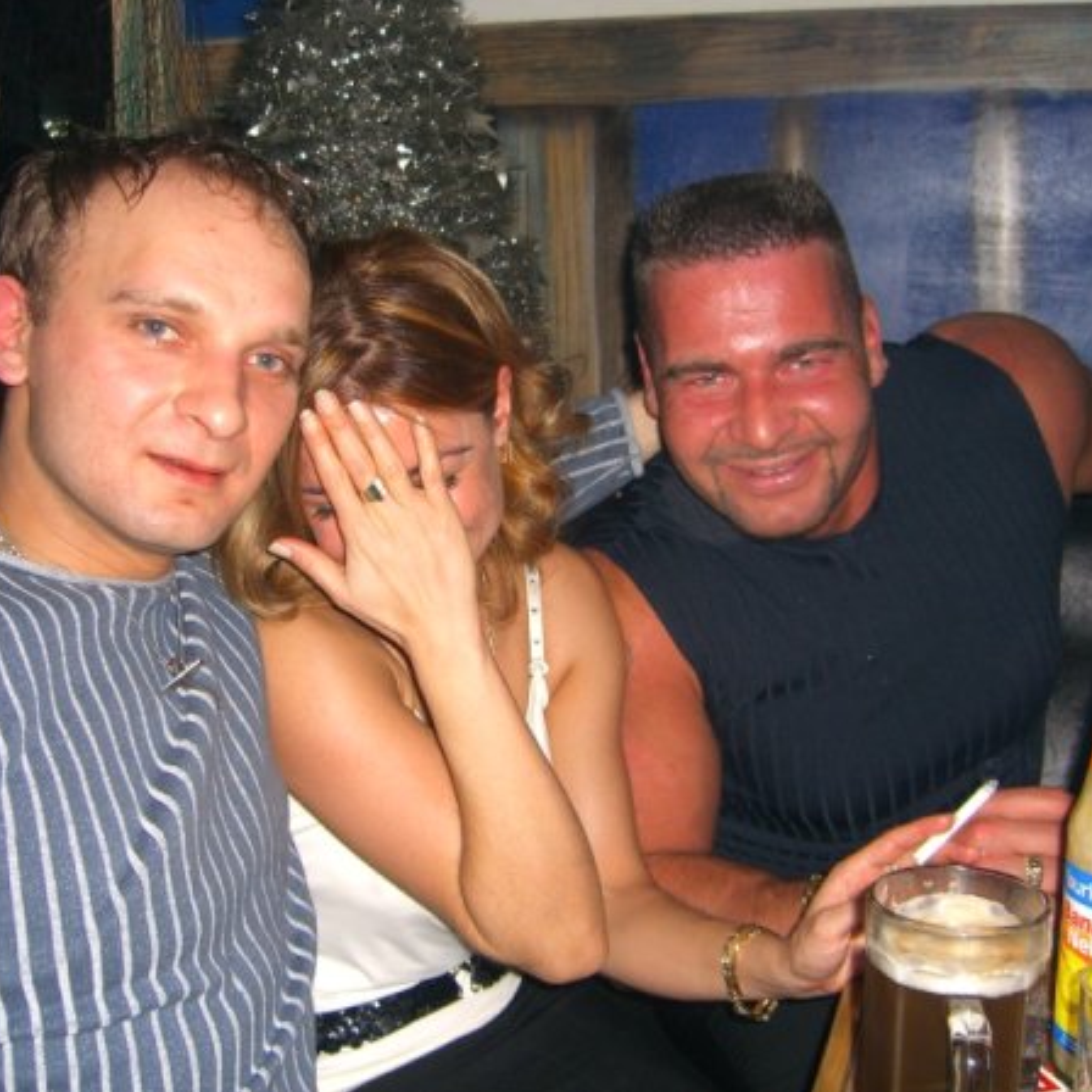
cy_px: 546
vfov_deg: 37.6
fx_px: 1606
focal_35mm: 45
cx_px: 507
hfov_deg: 37.5
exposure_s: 1/60
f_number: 2.8
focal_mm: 7.9
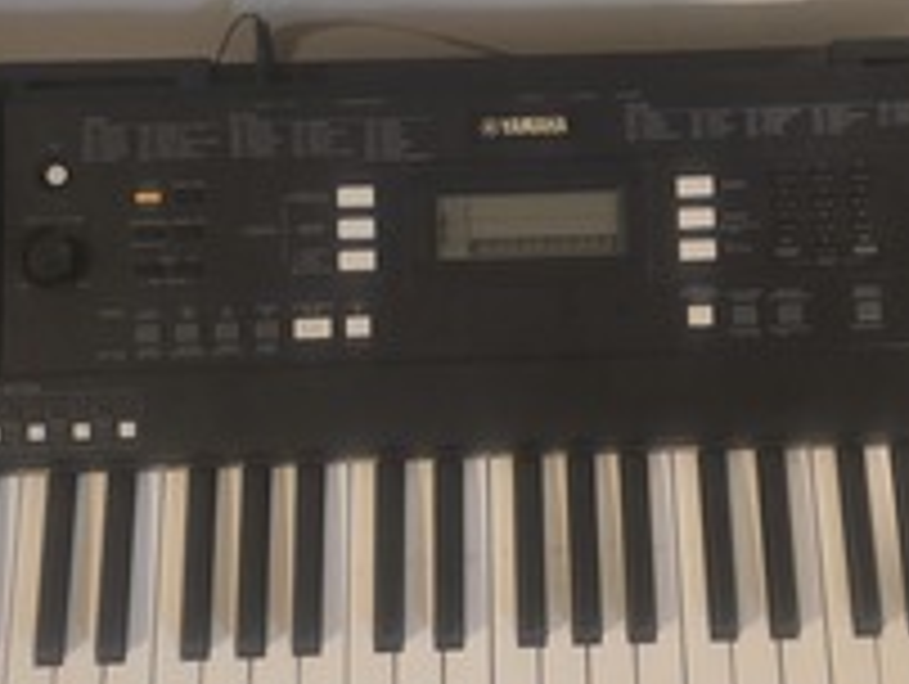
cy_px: 304
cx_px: 565
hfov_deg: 36.6
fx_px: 1367
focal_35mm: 52
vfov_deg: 28.1
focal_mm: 6.3
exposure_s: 1/60
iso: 2000
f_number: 1.7
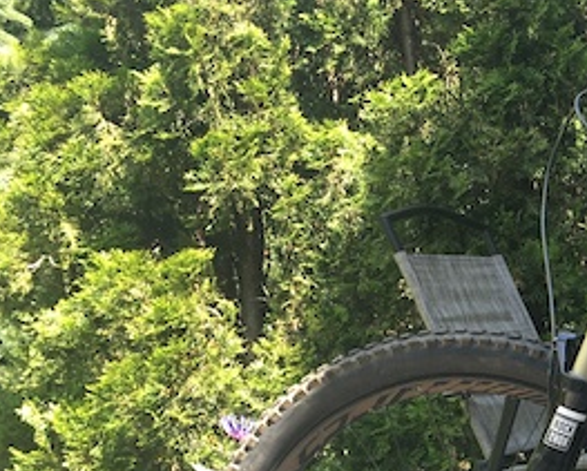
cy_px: 469
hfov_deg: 19.5
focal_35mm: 86
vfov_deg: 17.5
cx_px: 870
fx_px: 1496
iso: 25
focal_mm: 4.15
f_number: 2.2
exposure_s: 1/120
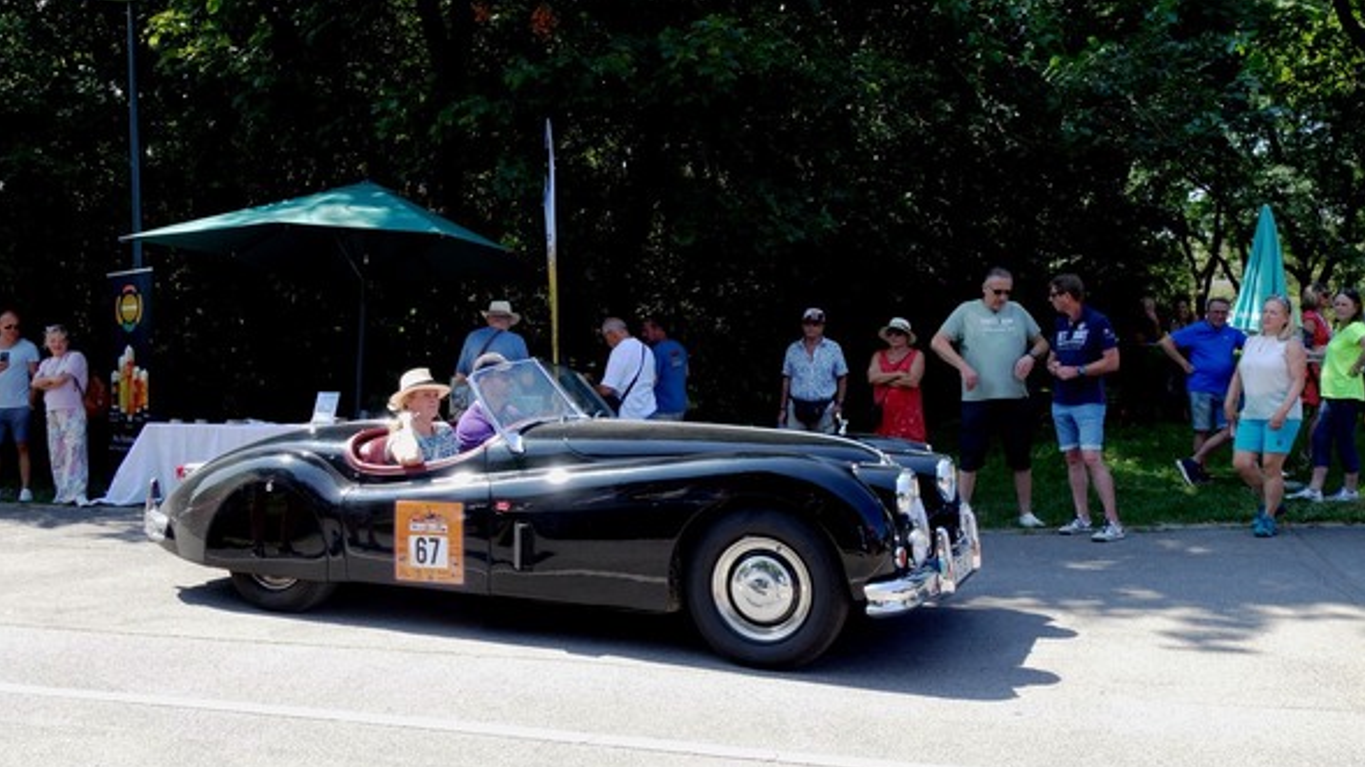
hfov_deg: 61.0
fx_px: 1158
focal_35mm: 32
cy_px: 373
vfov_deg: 36.6
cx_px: 693
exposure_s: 1/250
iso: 320
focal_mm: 11.18
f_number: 5.6
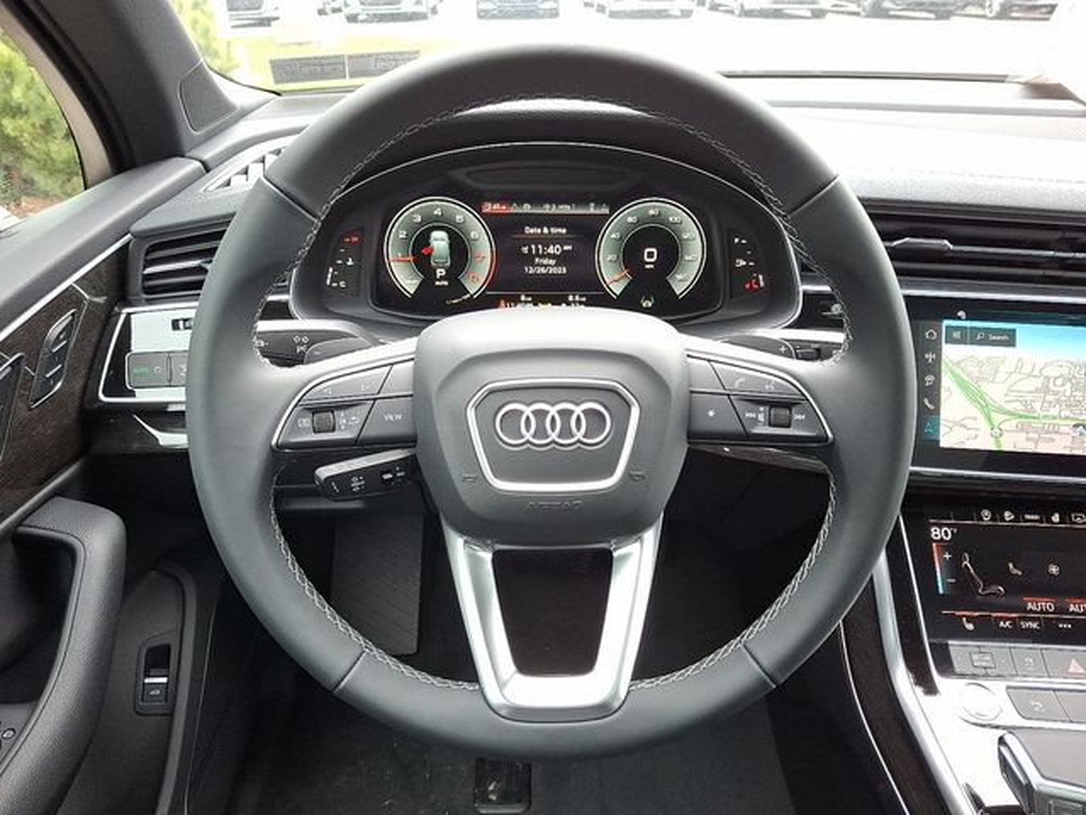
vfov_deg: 54.9
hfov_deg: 69.4
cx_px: 543
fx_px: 784
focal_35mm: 25
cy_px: 408
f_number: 1.8
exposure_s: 1/120
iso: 223
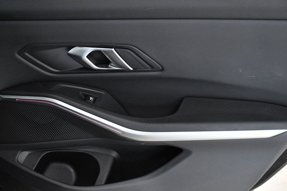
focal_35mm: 78
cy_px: 96
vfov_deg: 17.5
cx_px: 144
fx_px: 622
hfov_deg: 26.0
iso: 2500
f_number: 6.3
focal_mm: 52
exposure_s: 1/160
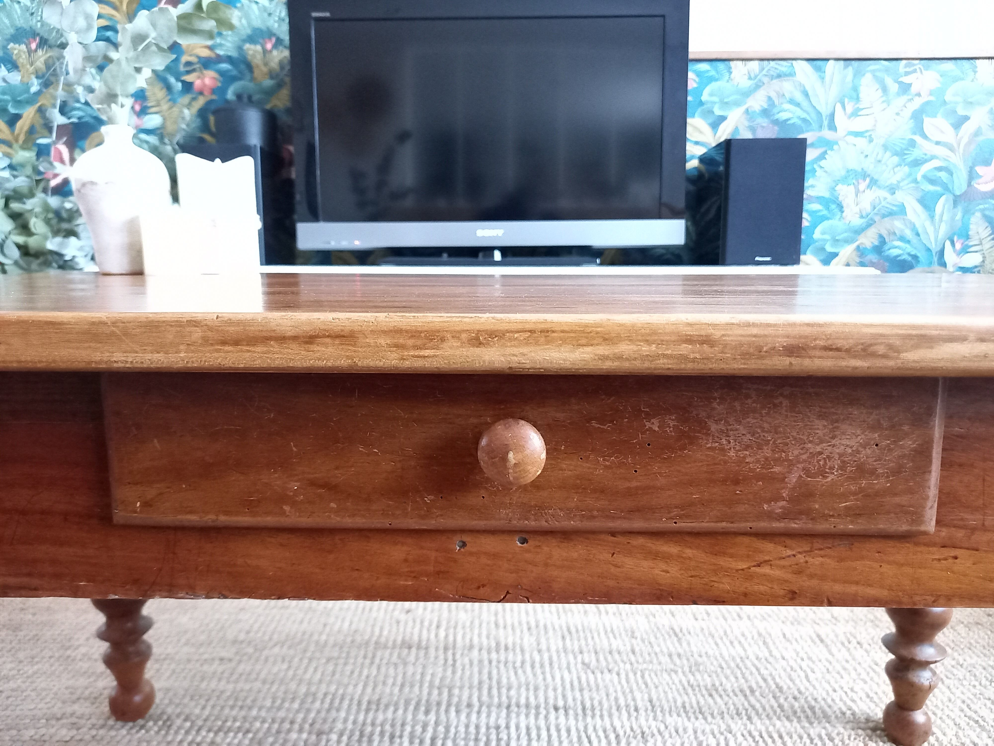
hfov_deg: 69.4
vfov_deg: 54.9
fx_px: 718
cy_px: 373
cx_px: 497
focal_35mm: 25
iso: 2000
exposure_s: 1/16
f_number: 2
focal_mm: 4.6
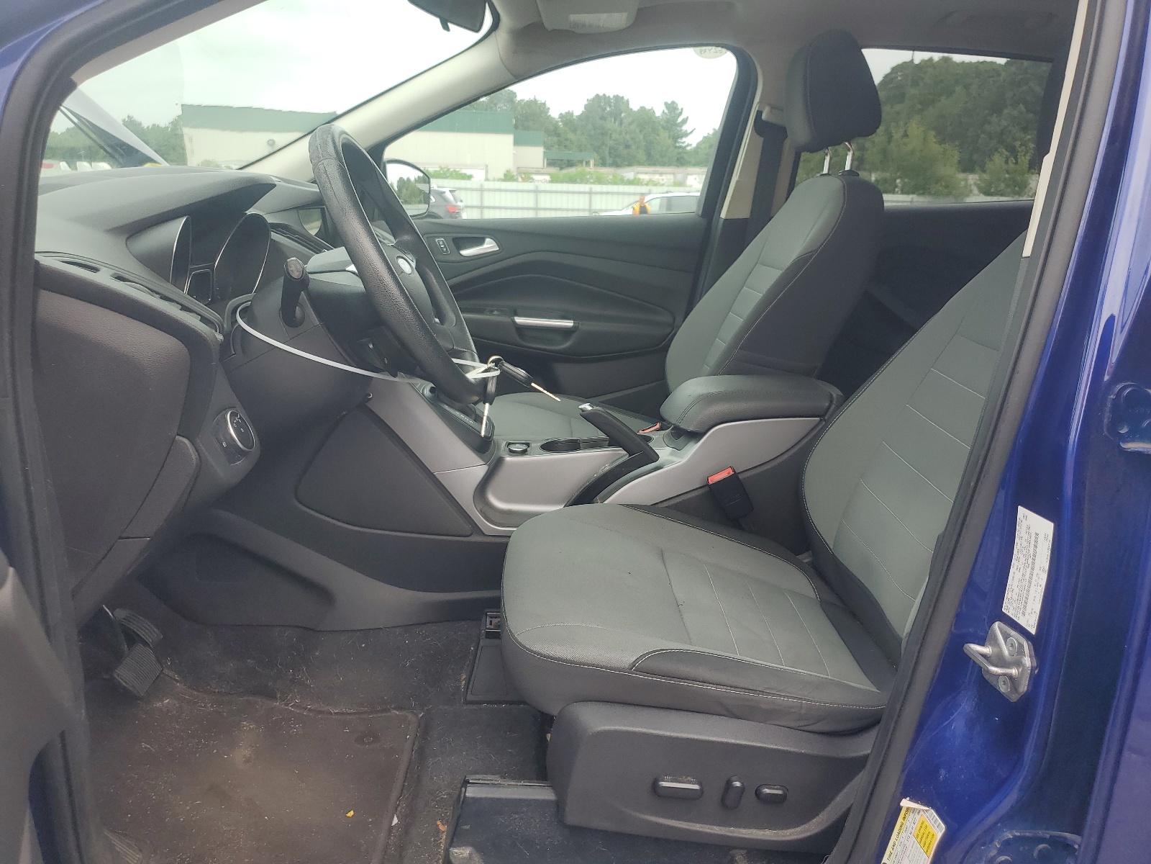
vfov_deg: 53.1
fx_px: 865
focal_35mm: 26
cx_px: 576
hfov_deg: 67.3
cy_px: 432
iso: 50
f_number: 1.5
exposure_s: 1/588
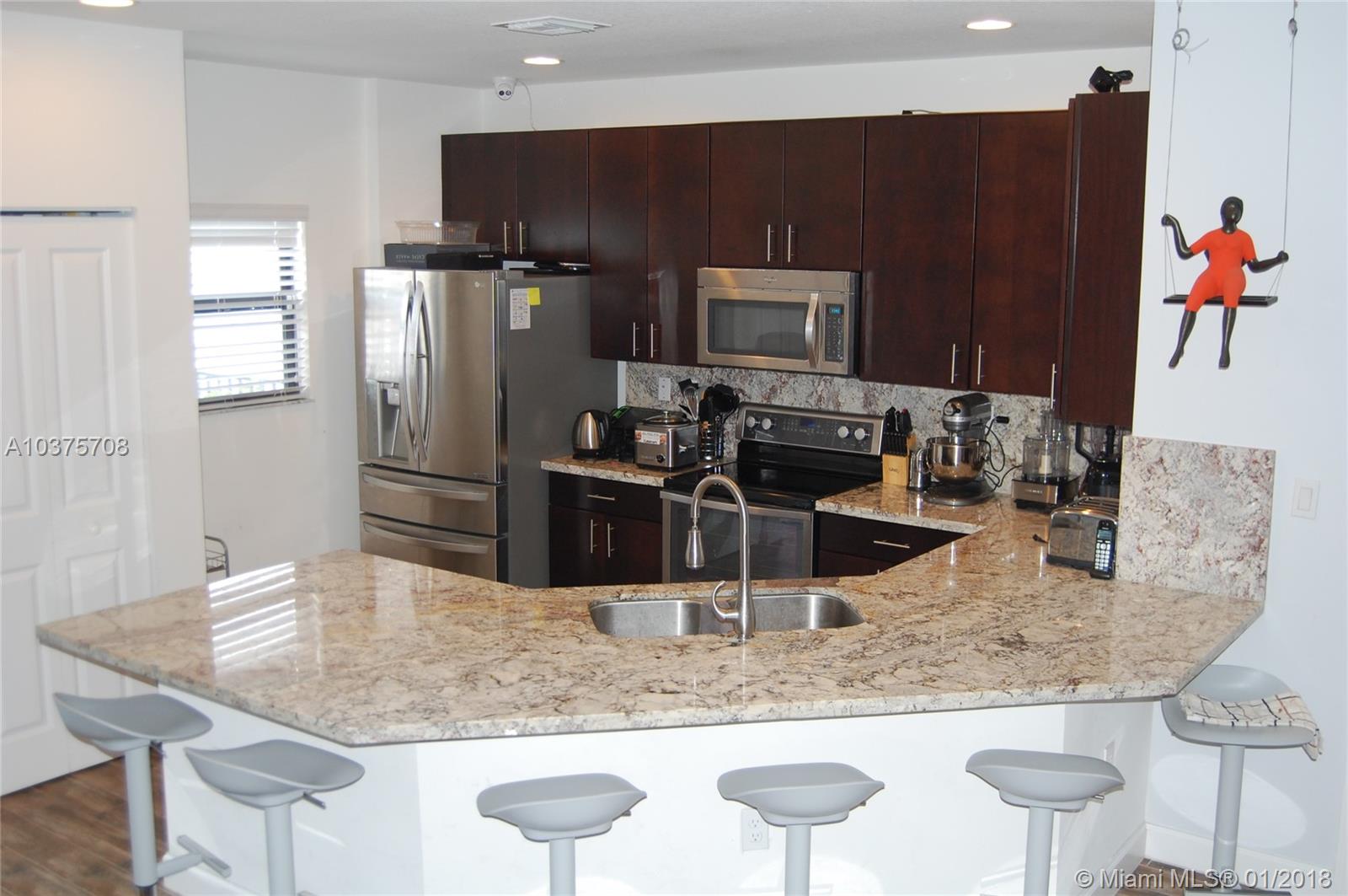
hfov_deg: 53.2
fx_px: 1346
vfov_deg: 36.8
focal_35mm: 36
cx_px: 674
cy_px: 448
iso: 400
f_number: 4
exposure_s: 1/60
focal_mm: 24
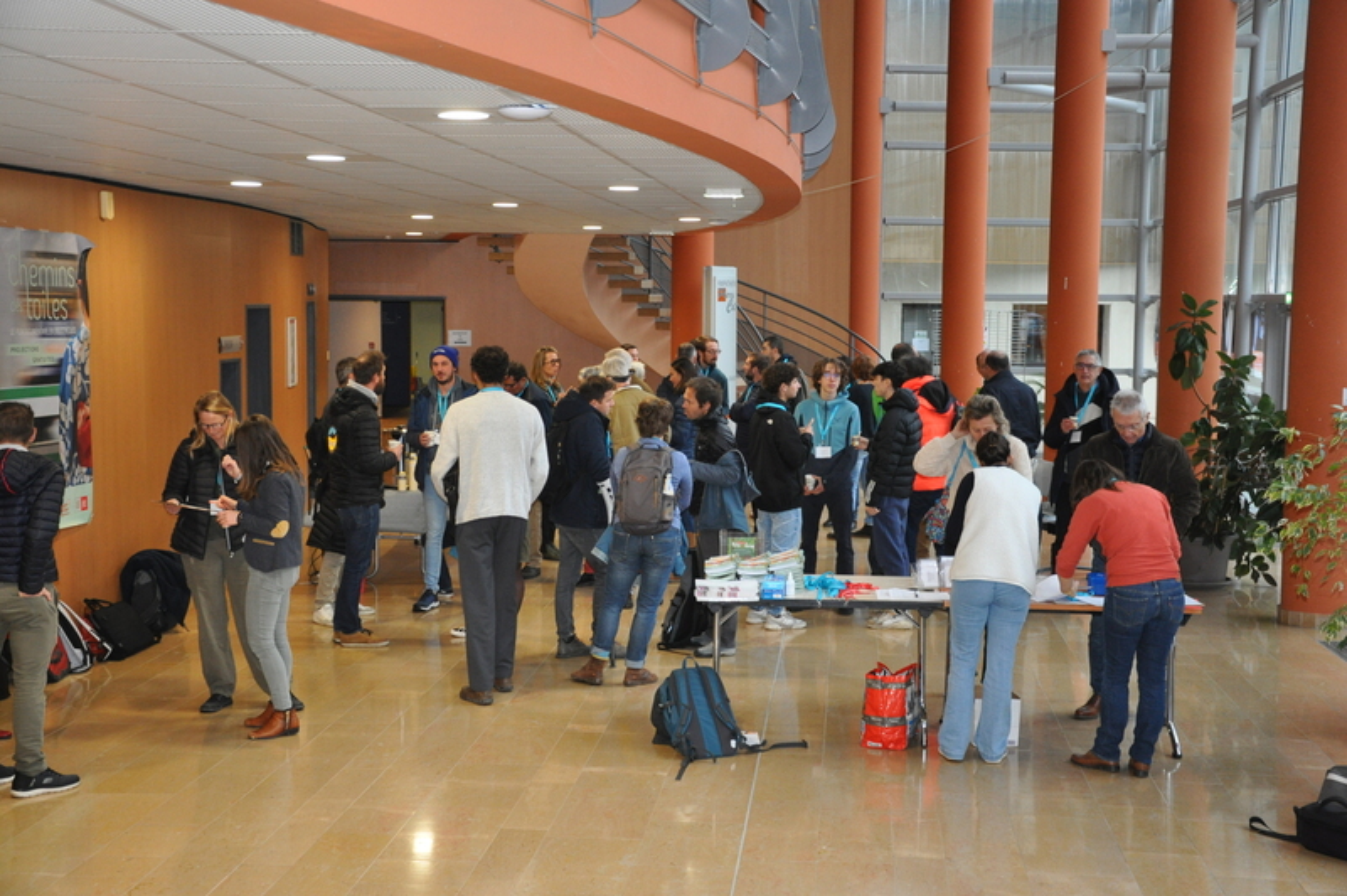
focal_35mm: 51
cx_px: 674
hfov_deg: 38.9
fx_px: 1907
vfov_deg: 26.4
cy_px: 448
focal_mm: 34
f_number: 4.2
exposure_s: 1/60
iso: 800
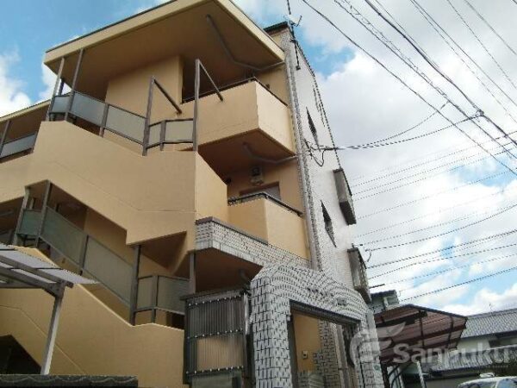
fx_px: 418
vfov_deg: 49.7
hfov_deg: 63.4
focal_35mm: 28
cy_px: 194
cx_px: 258
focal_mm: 4.9
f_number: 7
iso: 64
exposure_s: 1/125
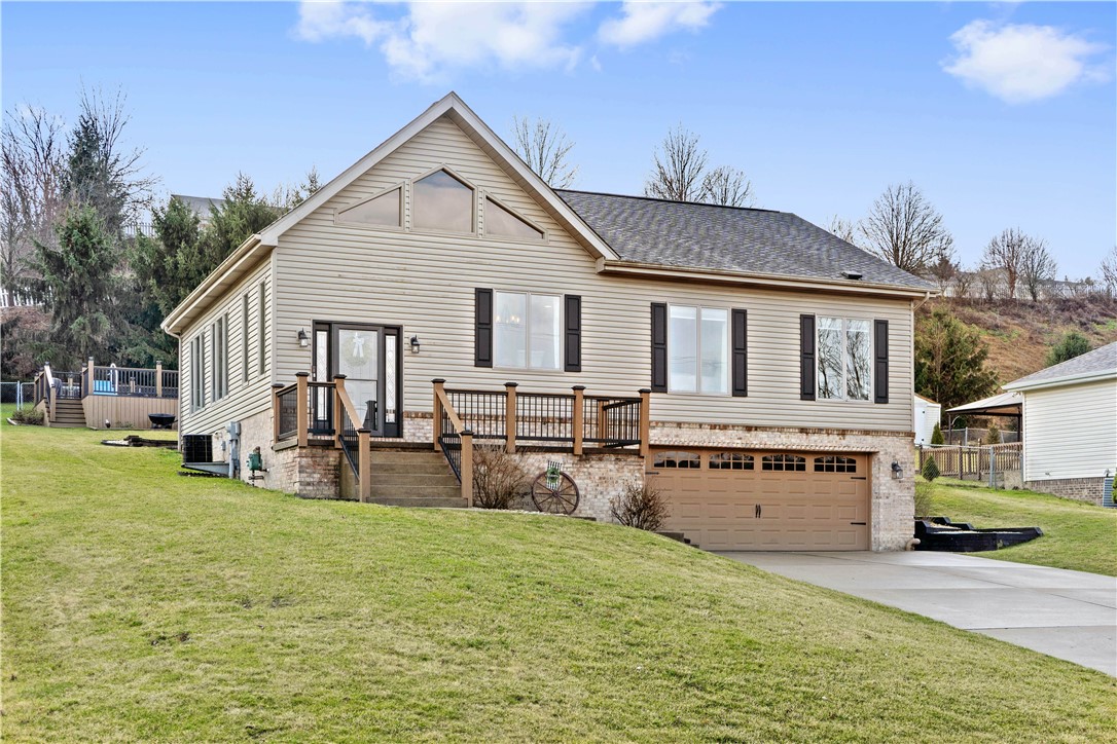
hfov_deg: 45.4
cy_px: 372
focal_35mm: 43
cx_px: 558
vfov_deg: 31.2
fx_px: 1334
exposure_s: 1/200
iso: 125
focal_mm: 43
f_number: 8
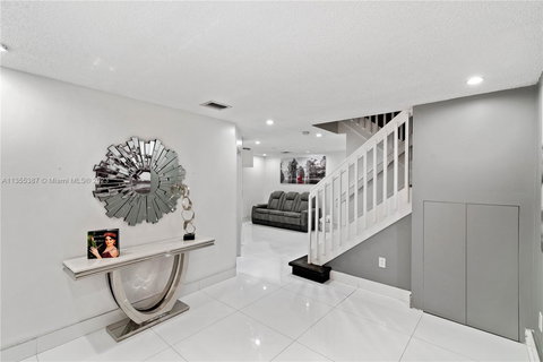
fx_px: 241
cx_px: 272
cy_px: 181
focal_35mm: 16
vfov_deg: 73.7
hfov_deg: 96.7
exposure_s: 1/15
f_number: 7.1
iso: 500
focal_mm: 16
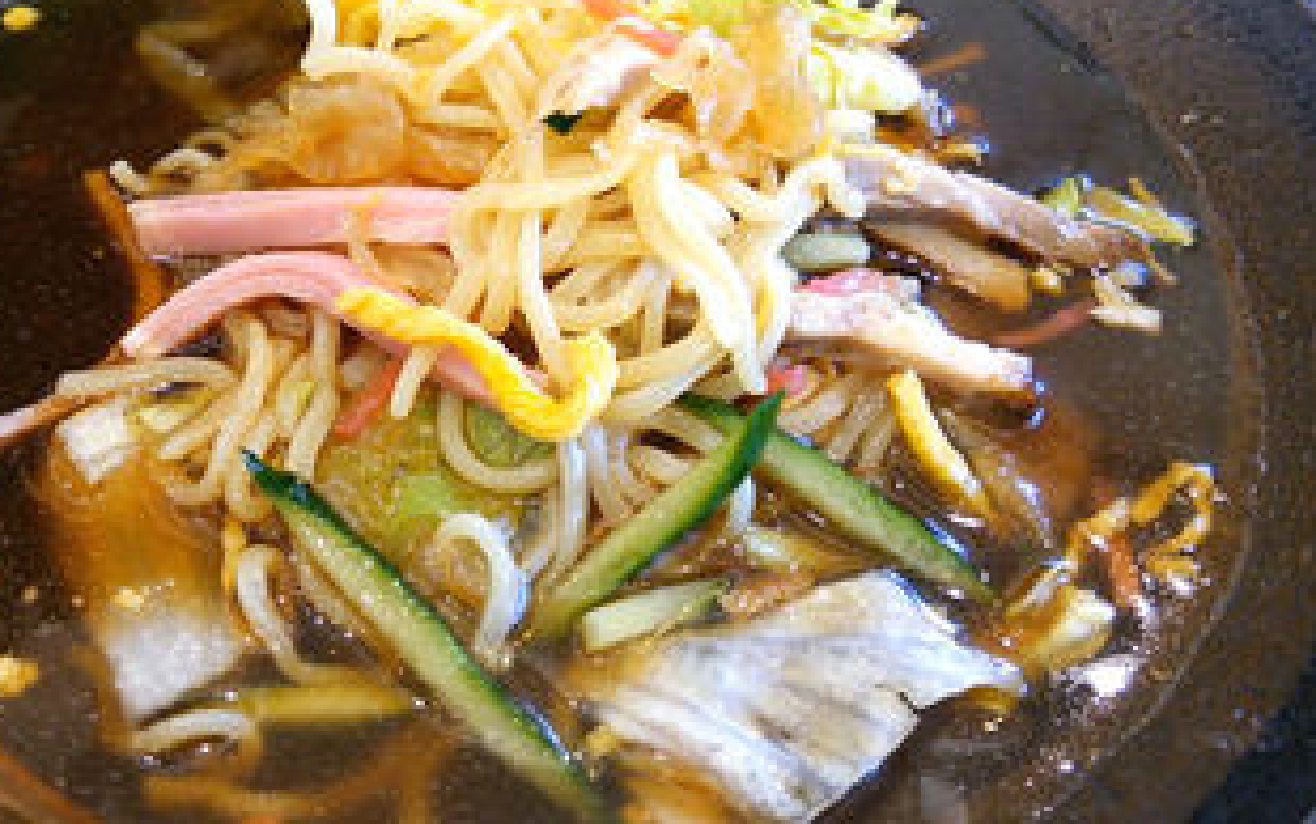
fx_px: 1471
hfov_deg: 48.0
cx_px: 548
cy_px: 340
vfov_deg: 31.2
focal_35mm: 41
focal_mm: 4.06
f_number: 1.94
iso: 80
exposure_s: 1/44
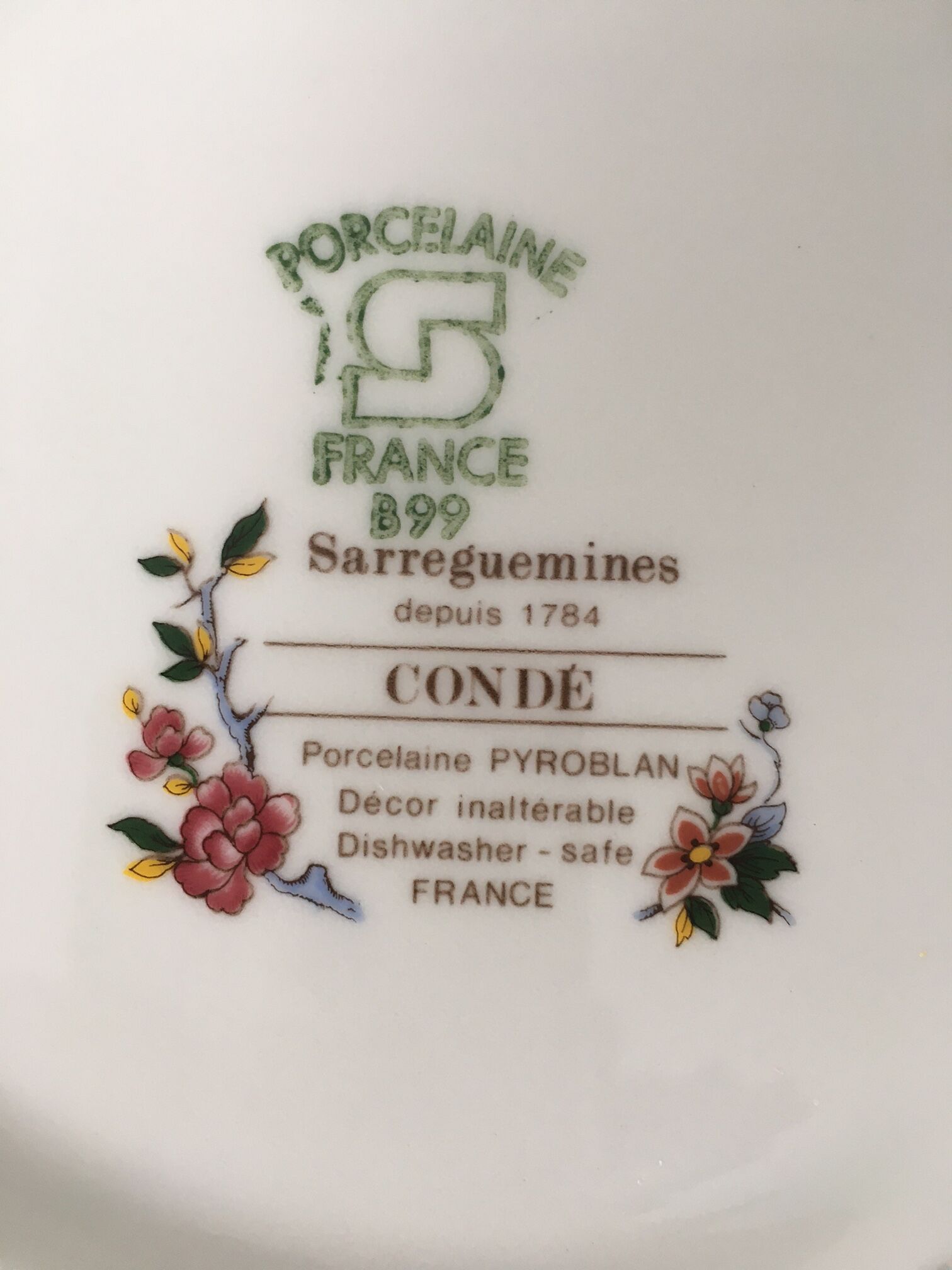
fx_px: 1063
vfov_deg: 61.7
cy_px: 635
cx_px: 476
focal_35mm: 29
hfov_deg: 48.2
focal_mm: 4.15
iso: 64
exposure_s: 1/33
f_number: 2.2
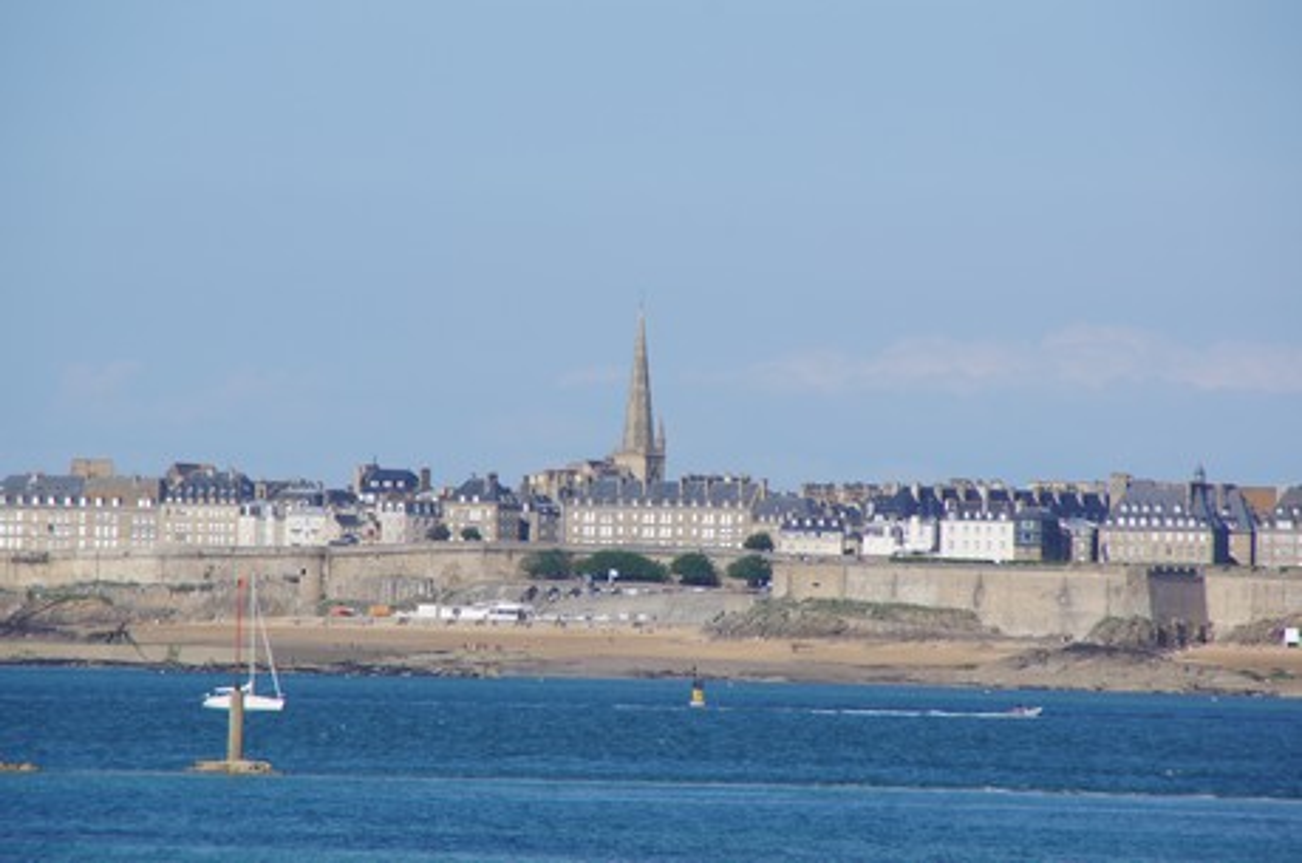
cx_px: 651
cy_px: 432
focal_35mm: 300
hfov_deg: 6.9
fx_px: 10831
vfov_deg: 4.6
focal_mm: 200
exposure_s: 1/320
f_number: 9
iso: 100
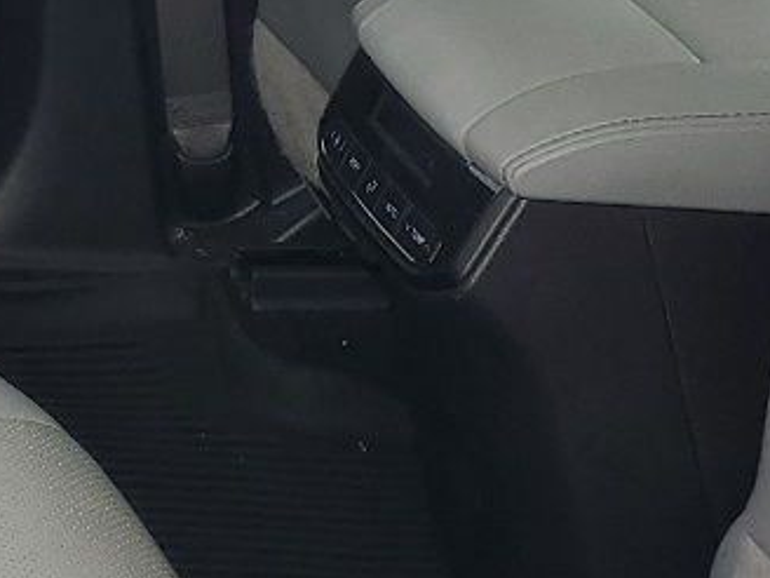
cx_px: -784
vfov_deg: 11.4
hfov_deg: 13.3
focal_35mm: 127
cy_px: -113
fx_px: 2825
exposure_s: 1/164
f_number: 1.5
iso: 50
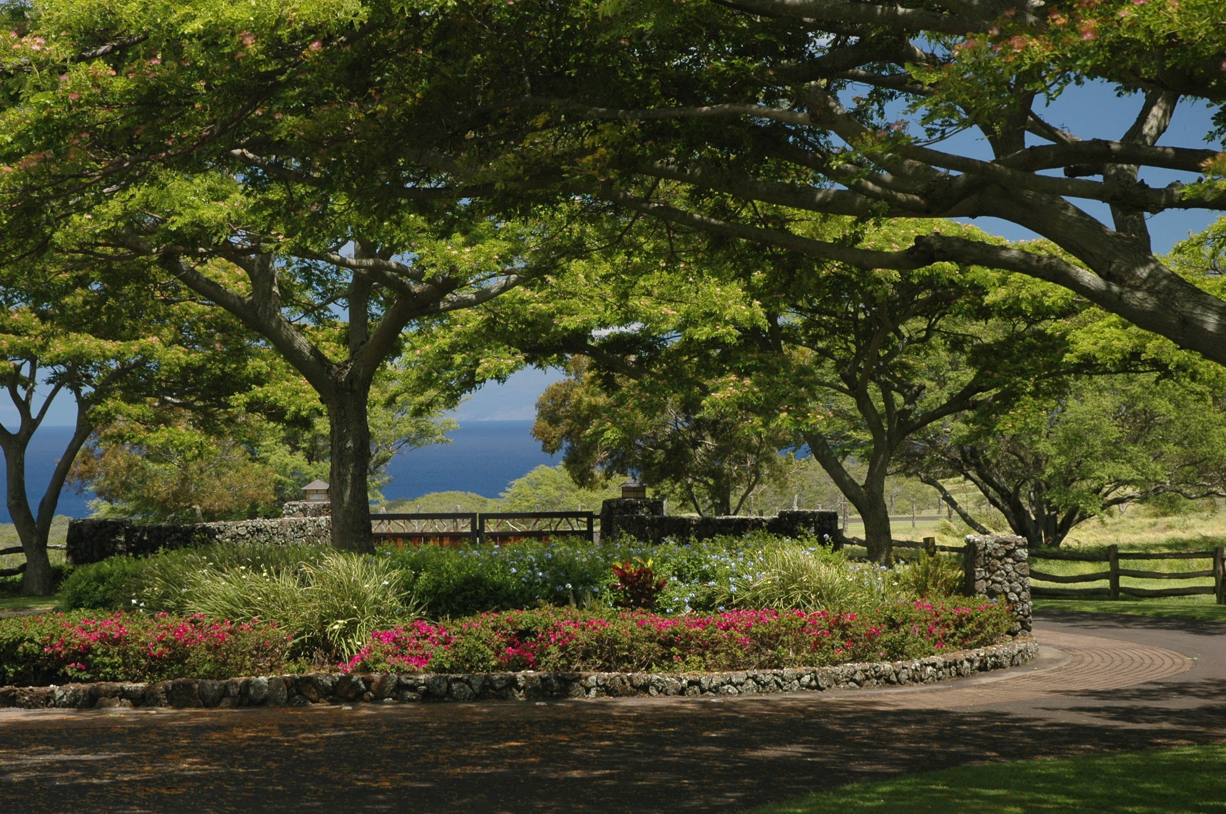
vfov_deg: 18.9
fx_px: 2449
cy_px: 407
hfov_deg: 28.1
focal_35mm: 72
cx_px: 613
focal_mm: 48
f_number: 6.3
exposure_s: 1/160
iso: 200
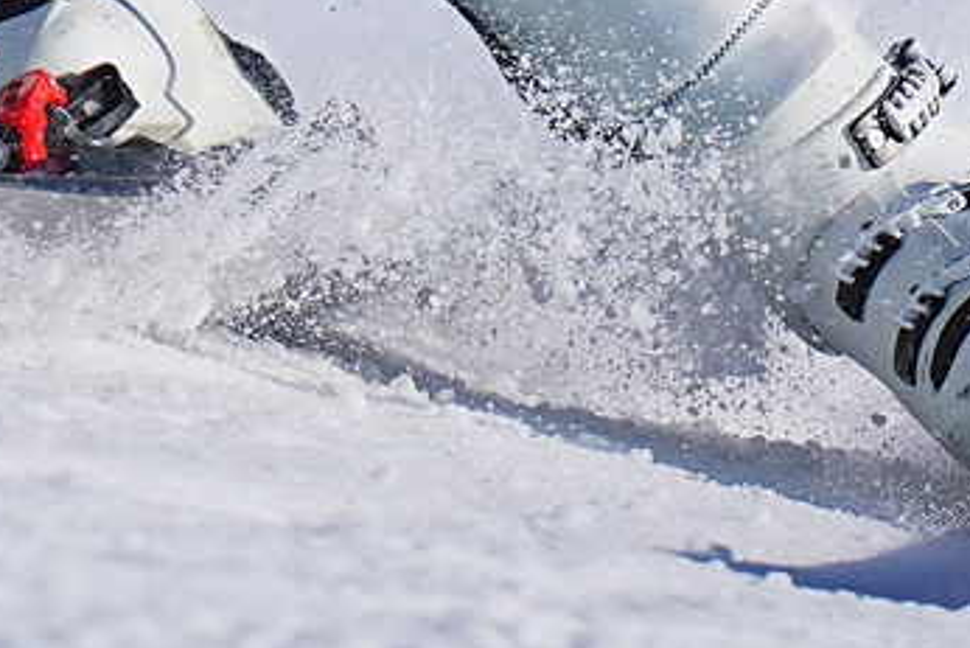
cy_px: -1387
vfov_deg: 1.0
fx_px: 36927
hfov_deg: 1.5
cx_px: 227
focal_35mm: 1370
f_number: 2.8
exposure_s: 1/4000
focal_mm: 185
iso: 100
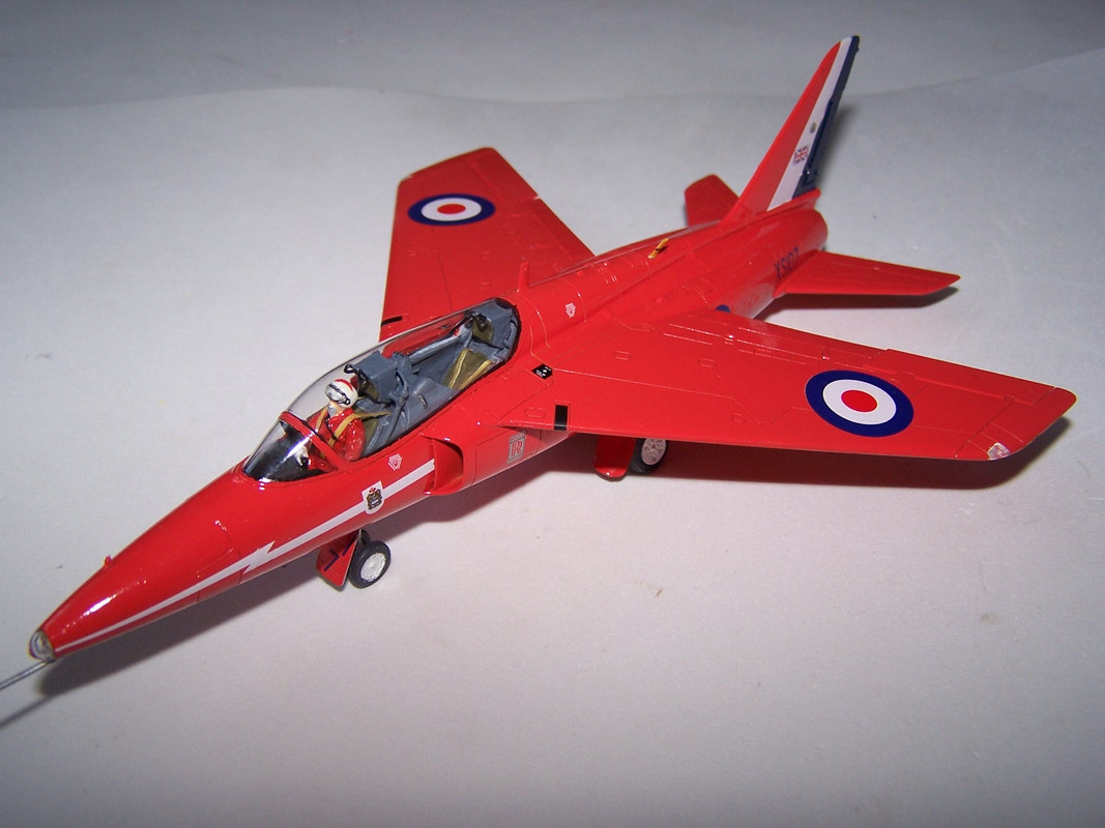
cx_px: 552
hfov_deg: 49.0
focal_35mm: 38
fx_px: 1213
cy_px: 414
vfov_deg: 37.7
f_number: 2.8
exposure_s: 1/60
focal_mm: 6.3
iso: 80
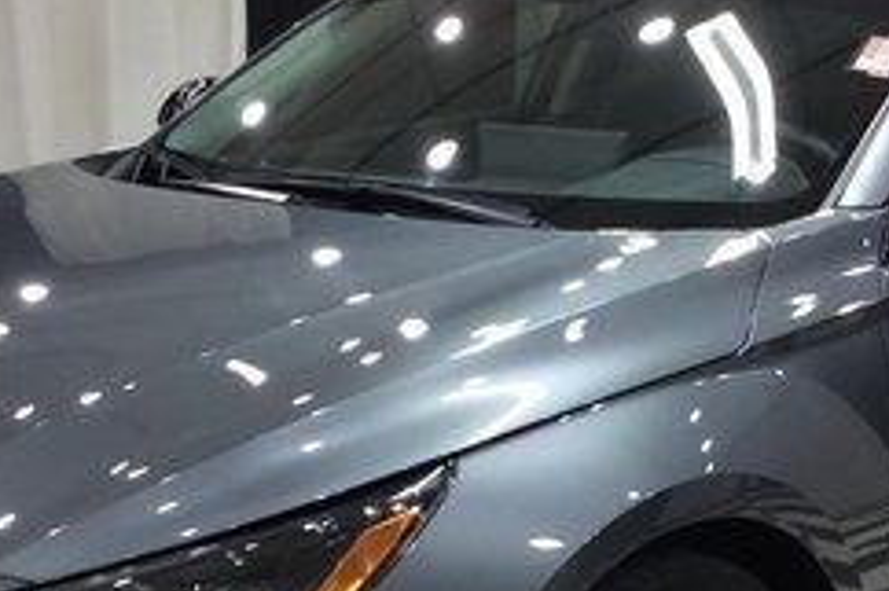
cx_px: 496
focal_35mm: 88
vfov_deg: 15.3
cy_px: 569
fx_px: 2172
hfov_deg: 23.1
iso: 64
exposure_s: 1/24
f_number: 2.4
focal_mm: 3.3
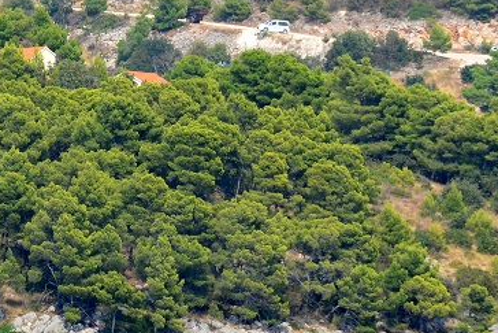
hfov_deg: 4.0
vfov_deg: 2.7
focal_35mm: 513
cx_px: -129
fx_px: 7104
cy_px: 49
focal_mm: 125
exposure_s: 1/2000
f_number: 5.6
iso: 400
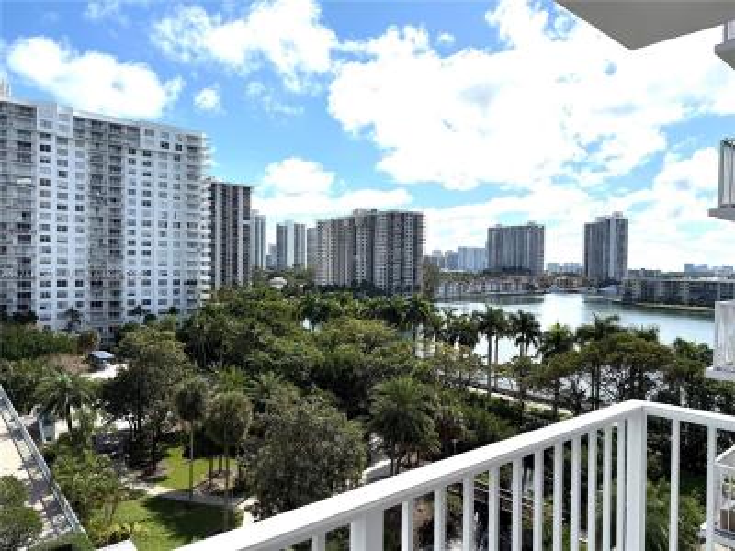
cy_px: 276
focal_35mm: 24
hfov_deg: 71.6
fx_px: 510
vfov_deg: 56.8
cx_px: 368
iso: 64
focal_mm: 6.76
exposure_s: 1/14286
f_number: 1.78
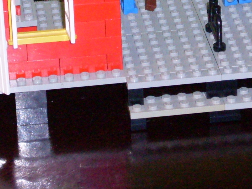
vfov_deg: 5.9
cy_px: -51
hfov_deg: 7.8
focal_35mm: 252
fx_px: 1835
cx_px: 190
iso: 200
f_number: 3.7
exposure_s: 1/45
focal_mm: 11.7
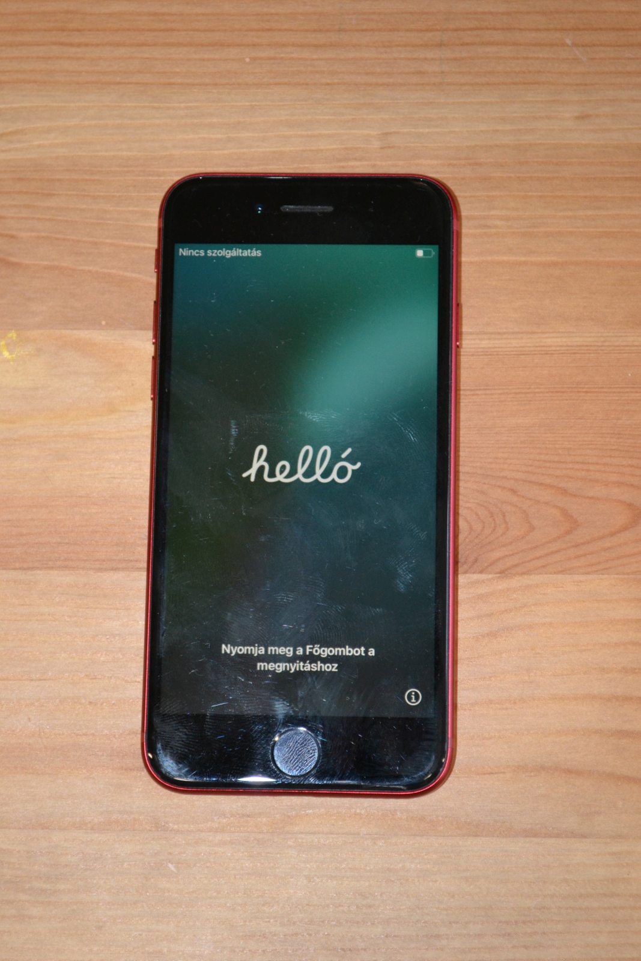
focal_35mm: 82
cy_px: 480
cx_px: 320
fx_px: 2203
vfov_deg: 24.6
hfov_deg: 16.6
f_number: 5.6
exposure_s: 1/60
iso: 1250
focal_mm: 55
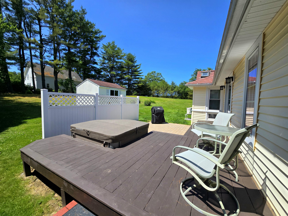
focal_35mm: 13
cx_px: 144
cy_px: 108
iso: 50
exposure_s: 1/2500
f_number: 2.2
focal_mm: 2.2
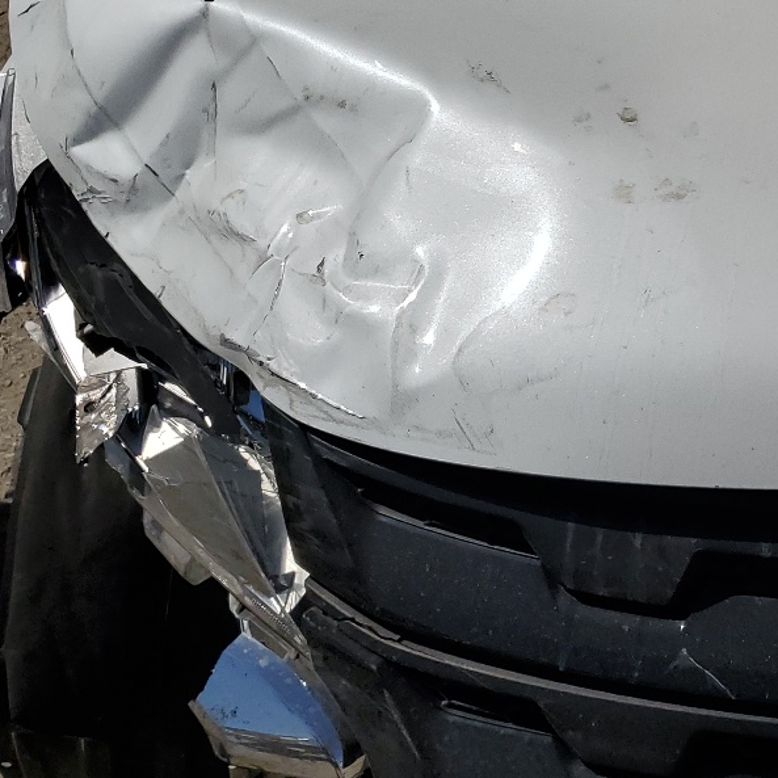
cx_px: 908
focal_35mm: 62
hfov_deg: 25.2
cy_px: 113
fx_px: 1577
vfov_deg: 27.0
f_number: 1.5
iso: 53
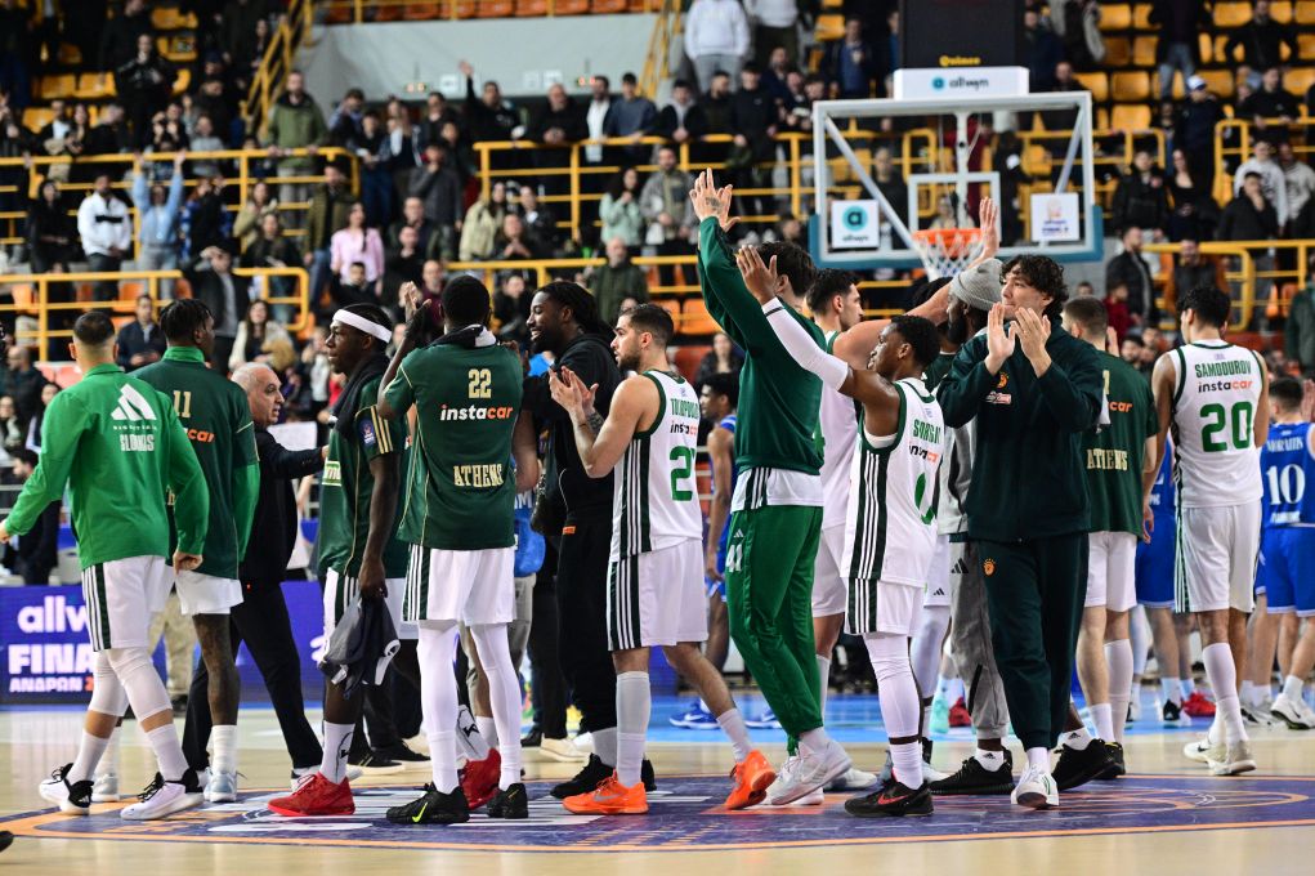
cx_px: 658
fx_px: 3834
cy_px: 438
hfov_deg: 19.5
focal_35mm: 105
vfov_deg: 13.0
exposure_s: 1/640
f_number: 2.8
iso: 2500
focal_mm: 105
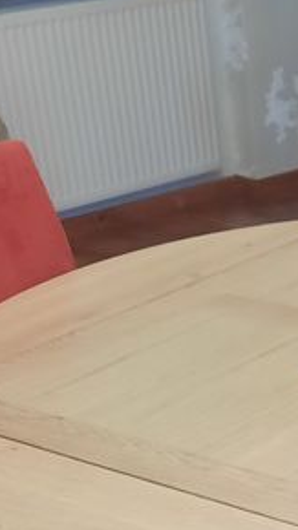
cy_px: 546
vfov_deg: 21.8
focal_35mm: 94
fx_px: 1321
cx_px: 442
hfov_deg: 12.3
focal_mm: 4.6
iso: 640
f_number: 2
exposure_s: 1/25
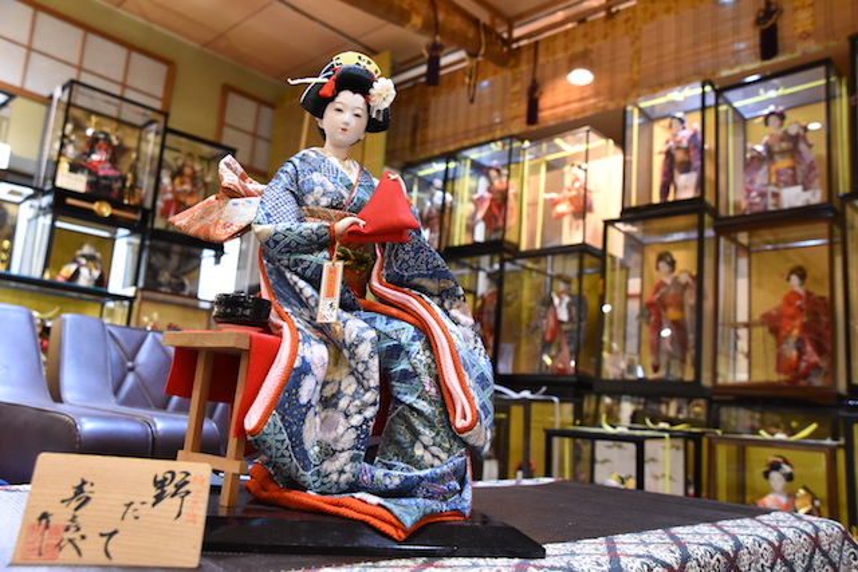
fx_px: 715
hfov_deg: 61.9
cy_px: 286
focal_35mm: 30
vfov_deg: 43.6
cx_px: 429
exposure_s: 1/30
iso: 3600
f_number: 6.3
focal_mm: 30
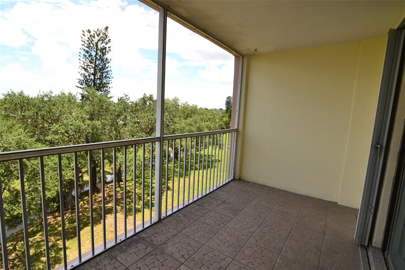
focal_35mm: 16
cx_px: 202
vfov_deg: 72.0
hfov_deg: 95.0
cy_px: 135
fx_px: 186
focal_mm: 11
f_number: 9
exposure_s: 1/50
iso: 100
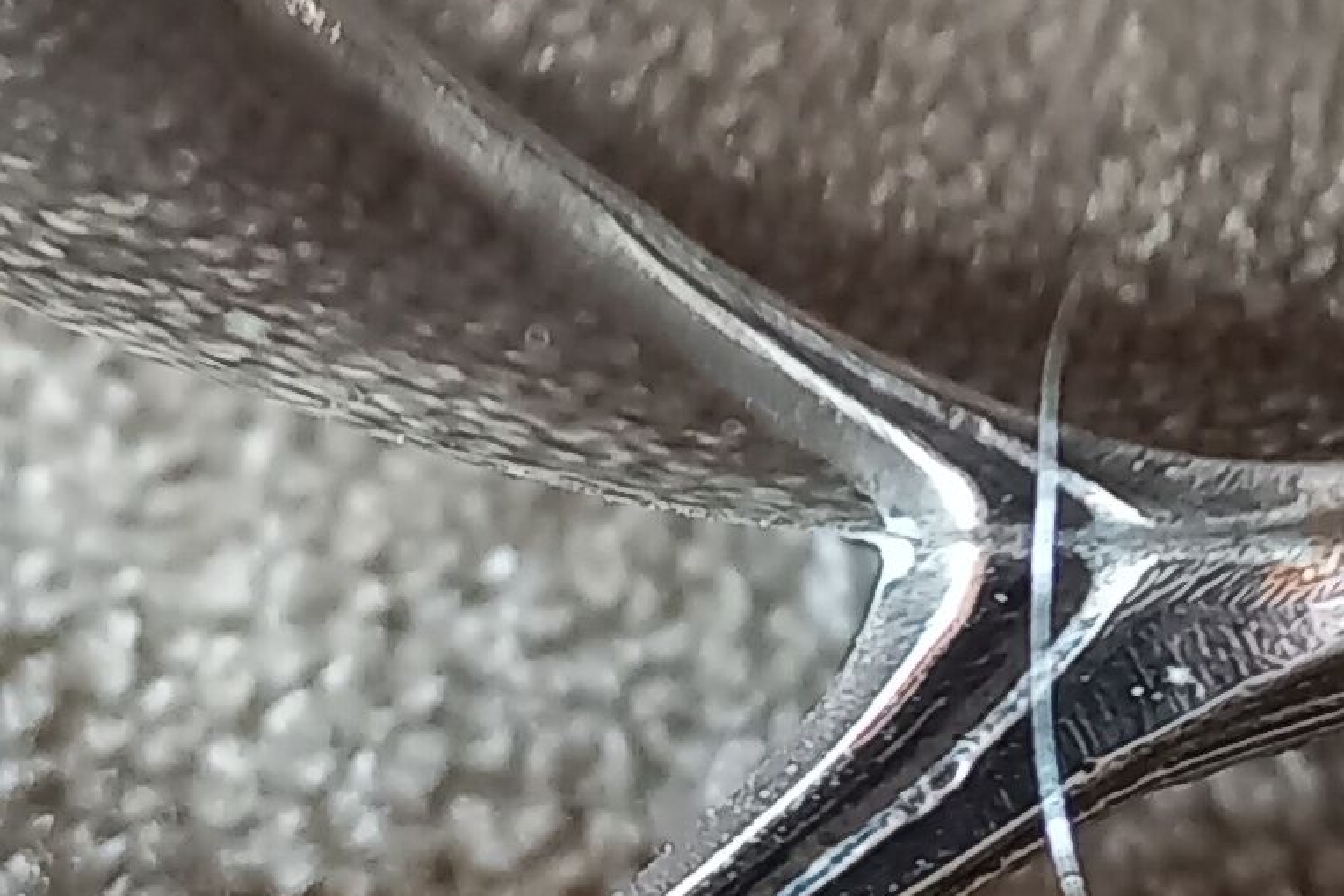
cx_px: 924
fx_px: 5077
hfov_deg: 15.0
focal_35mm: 136
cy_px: -61
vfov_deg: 10.0
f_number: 1.8
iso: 640
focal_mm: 4.65
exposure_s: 1/25
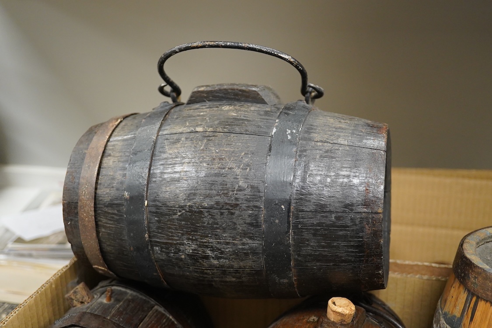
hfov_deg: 43.6
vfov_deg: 29.9
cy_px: 164
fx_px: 615
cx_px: 246
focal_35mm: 45
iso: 2500
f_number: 4
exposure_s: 1/160
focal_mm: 30
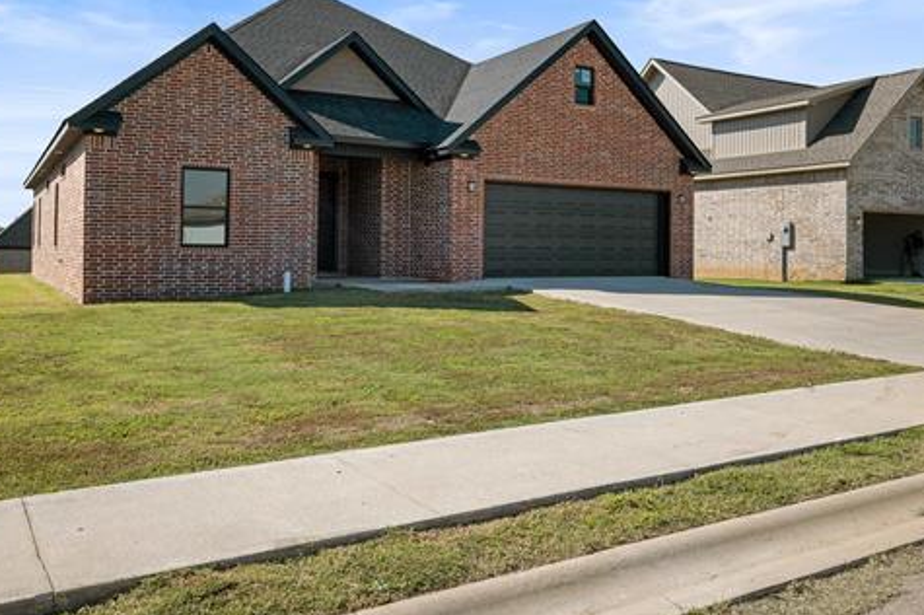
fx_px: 795
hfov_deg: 60.3
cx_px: 471
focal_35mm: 31
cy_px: 224
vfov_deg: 41.9
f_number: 8
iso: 100
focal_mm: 23
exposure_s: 1/250
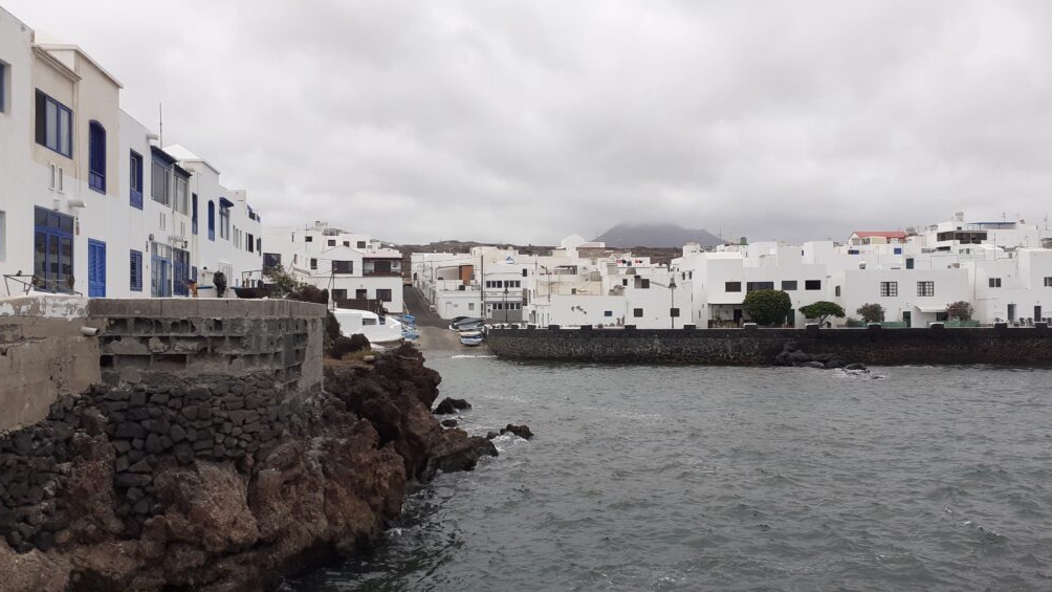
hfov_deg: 64.3
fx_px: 837
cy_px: 302
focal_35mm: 30
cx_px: 523
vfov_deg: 39.0
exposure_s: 1/3145
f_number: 1.9
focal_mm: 3.6
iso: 40
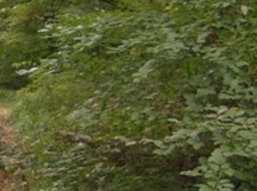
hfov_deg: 14.9
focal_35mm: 125
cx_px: -105
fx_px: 925
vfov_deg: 11.8
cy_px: 95
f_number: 2.8
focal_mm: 6
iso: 200
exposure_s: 1/60
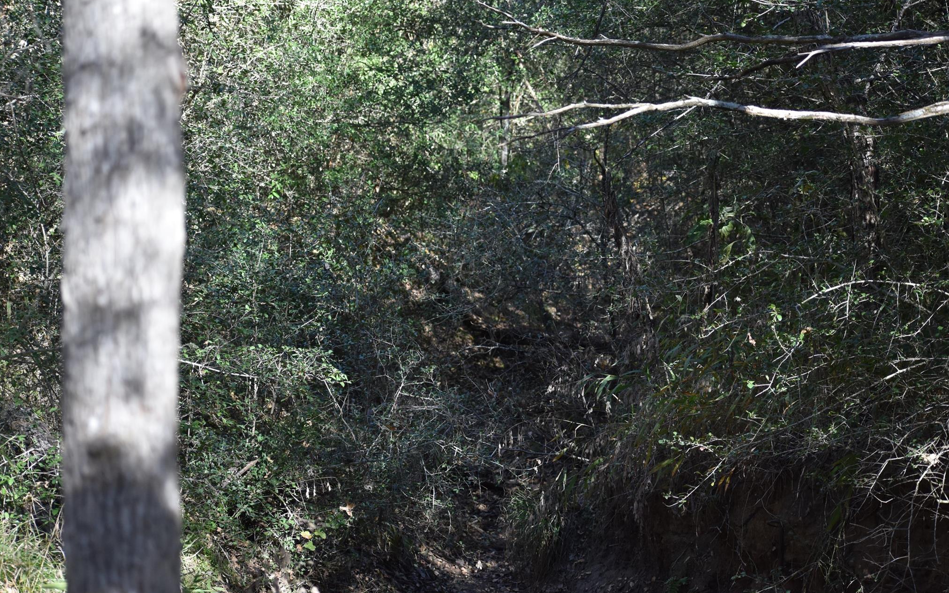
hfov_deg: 19.3
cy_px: 312
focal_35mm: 108
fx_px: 2793
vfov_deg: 12.1
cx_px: 472
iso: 560
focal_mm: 70
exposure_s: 1/500
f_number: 4.5
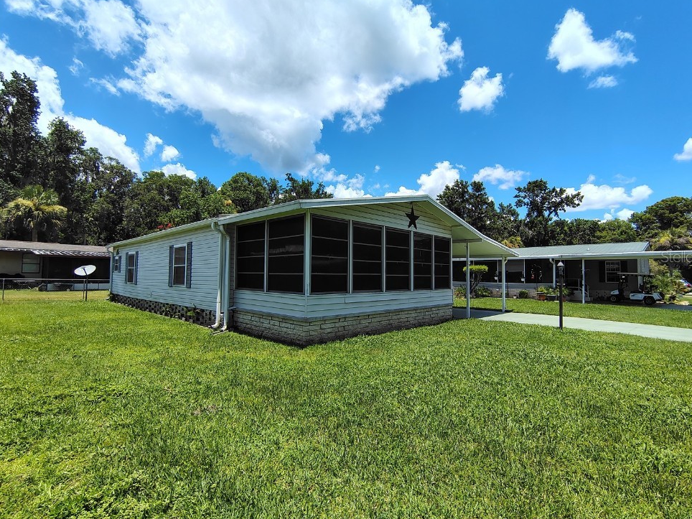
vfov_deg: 74.7
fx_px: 340
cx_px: 361
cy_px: 256
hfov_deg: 91.0
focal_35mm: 17
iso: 100
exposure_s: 1/1139
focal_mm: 2.13
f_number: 2.2
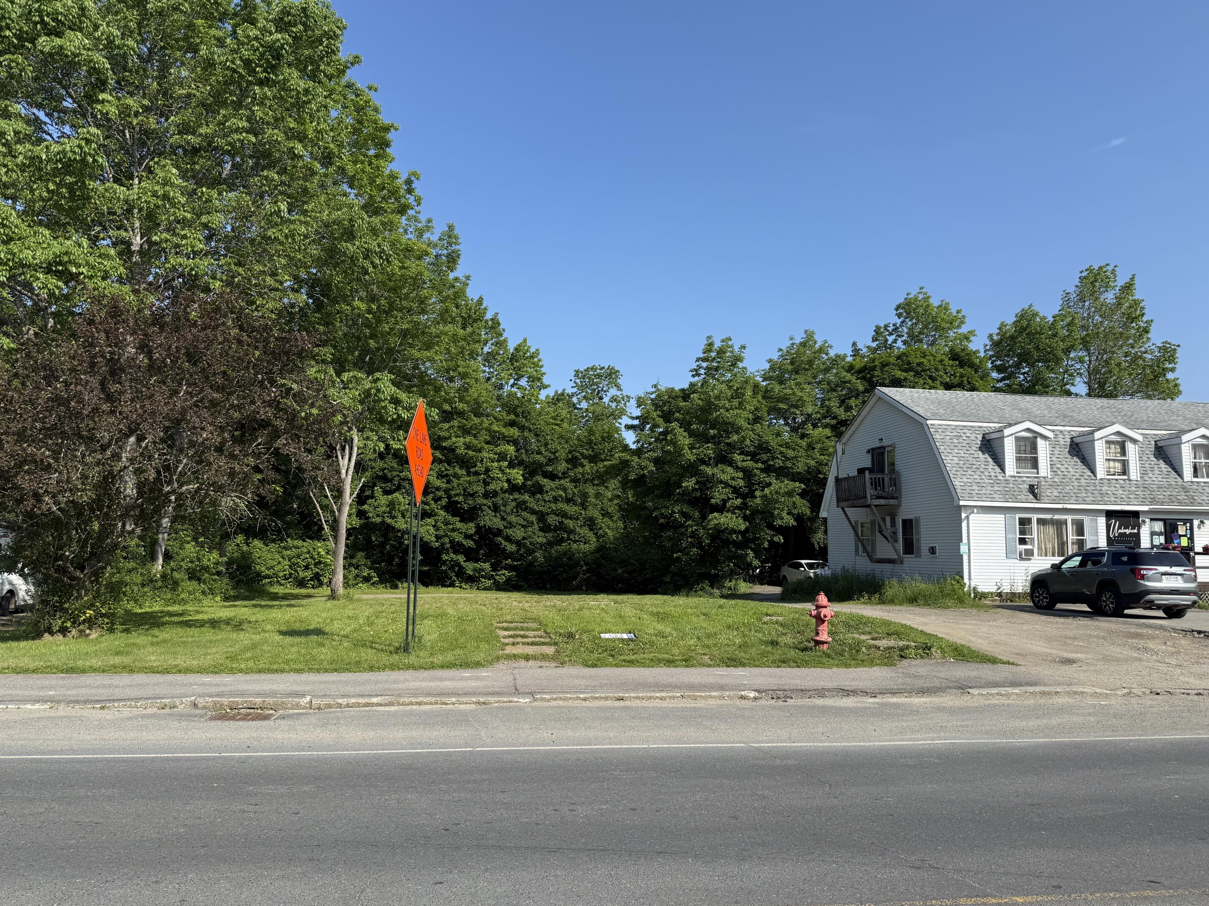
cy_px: 446
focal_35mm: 25
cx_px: 584
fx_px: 873
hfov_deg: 69.4
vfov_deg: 54.9
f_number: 1.78
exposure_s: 1/3584
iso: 80
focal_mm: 6.76
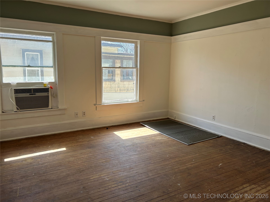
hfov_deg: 67.3
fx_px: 203
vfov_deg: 53.1
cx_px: 135
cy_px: 101
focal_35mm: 26
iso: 50
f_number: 1.5
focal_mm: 5.7
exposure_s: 1/371
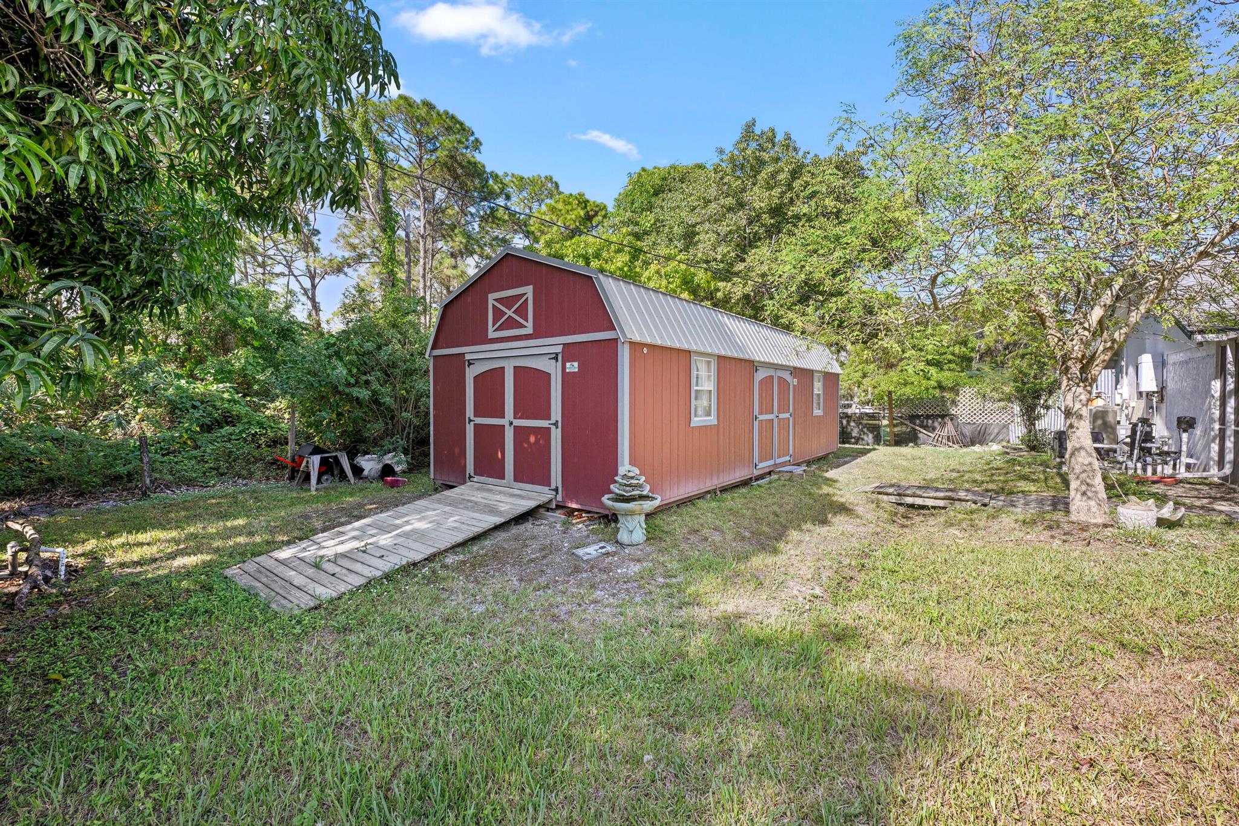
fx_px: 482
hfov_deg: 104.3
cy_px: 413
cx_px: 620
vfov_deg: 81.2
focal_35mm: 14
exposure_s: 1/2000
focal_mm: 14
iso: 500
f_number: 8
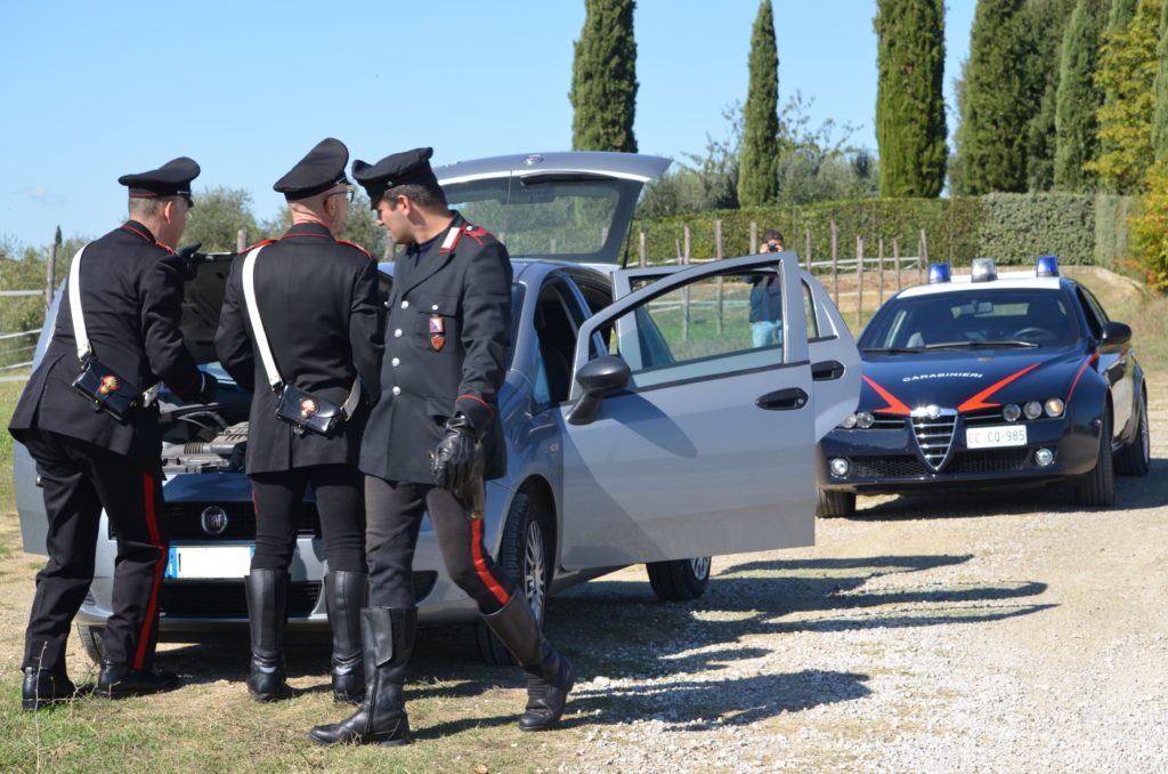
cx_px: 584
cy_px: 387
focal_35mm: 82
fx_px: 2671
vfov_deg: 16.5
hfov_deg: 24.7
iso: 100
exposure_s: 1/200
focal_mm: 55
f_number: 9
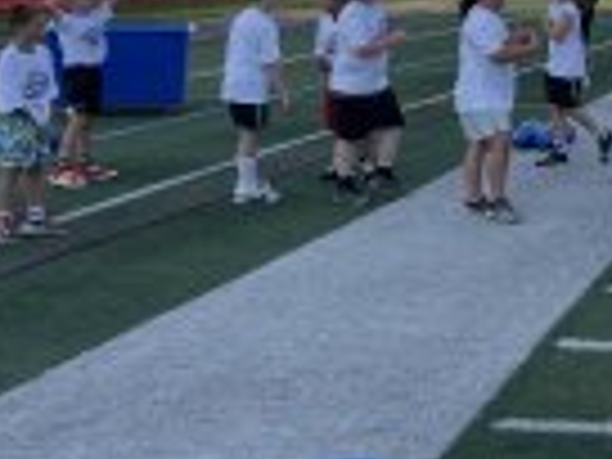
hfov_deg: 24.7
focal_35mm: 69
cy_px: 76
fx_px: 1220
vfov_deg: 21.0
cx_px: 783
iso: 32
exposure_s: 1/2398
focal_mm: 4.2
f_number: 1.6
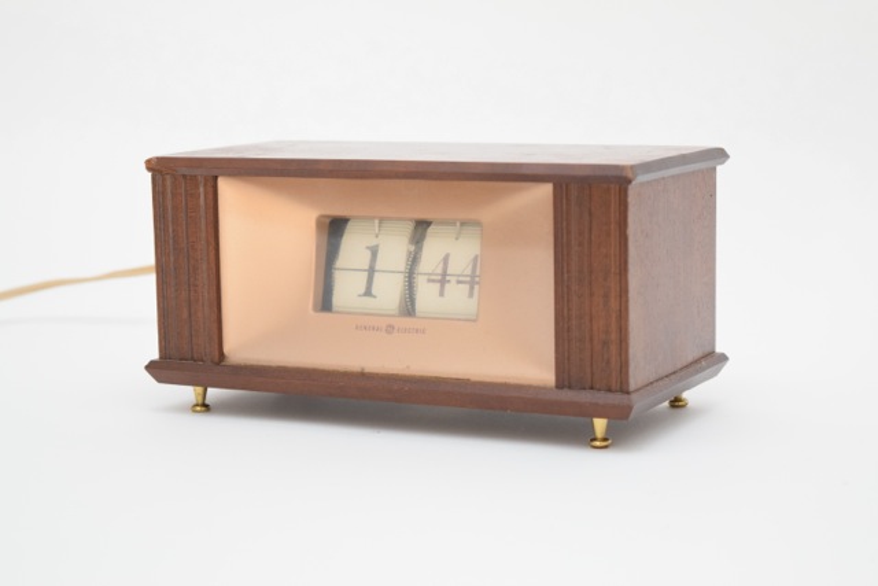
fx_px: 2012
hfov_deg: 24.6
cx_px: 439
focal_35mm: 82
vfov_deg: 16.6
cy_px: 293
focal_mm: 55
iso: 1600
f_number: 5.6
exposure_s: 1/125
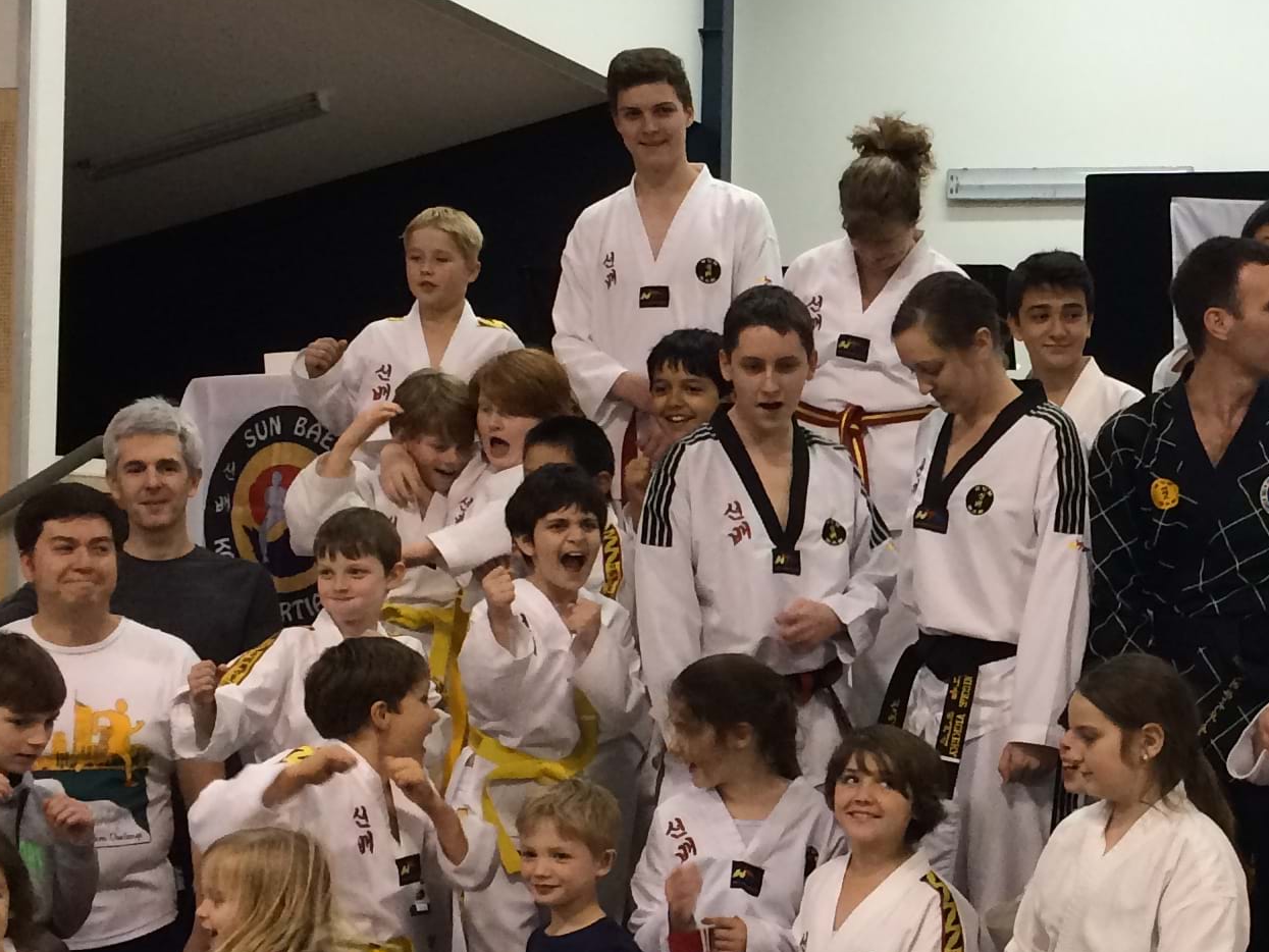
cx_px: 1162
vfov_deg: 19.4
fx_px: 2786
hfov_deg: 24.8
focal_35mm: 76
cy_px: 567
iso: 80
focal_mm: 4.15
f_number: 2.2
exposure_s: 1/33
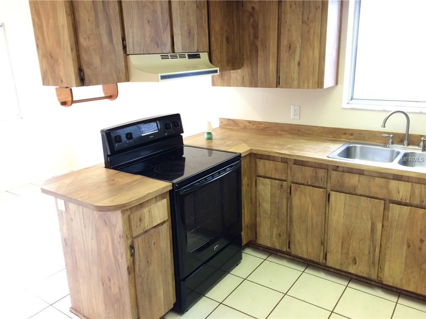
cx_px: 213
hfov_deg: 61.7
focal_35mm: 29
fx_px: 357
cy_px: 160
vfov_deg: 48.2
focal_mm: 4.15
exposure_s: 1/30
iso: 200
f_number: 2.2
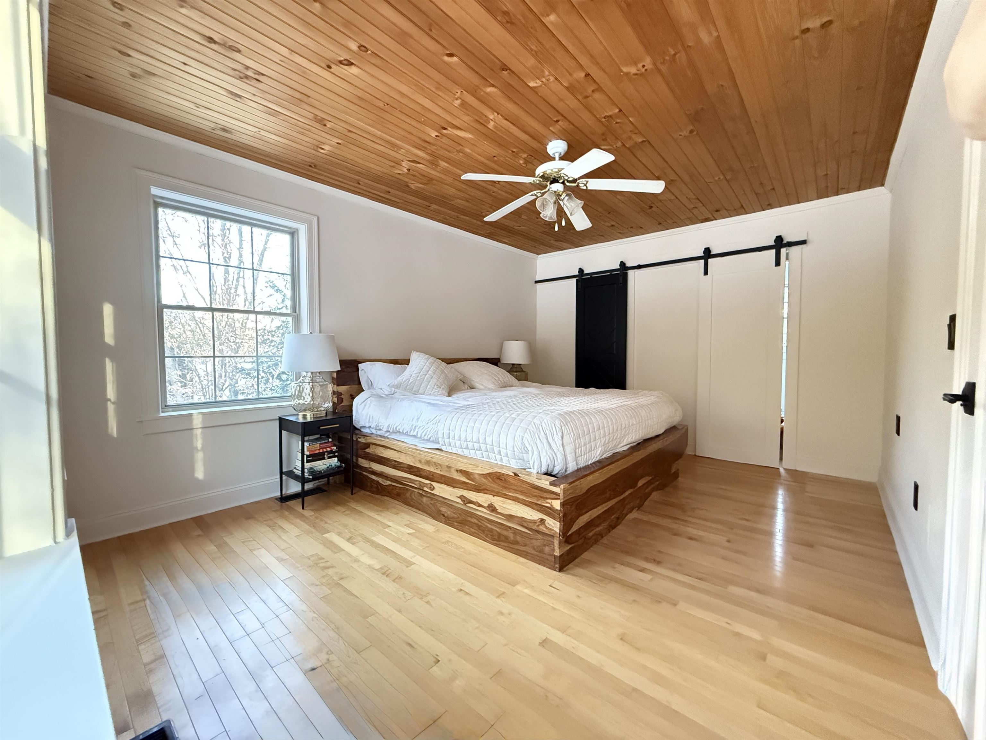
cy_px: 370
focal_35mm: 14
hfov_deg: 102.1
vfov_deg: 85.7
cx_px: 493
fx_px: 399
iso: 1250
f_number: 2.2
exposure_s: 1/49
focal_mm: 2.22
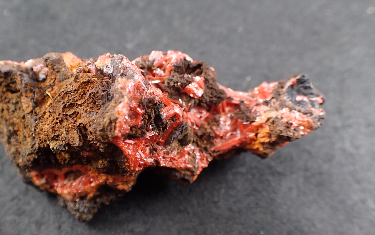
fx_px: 419
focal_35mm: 41
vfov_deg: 31.2
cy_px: 108
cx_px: 152
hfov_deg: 48.0
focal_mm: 5.5
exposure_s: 1/125
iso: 250
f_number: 2.3
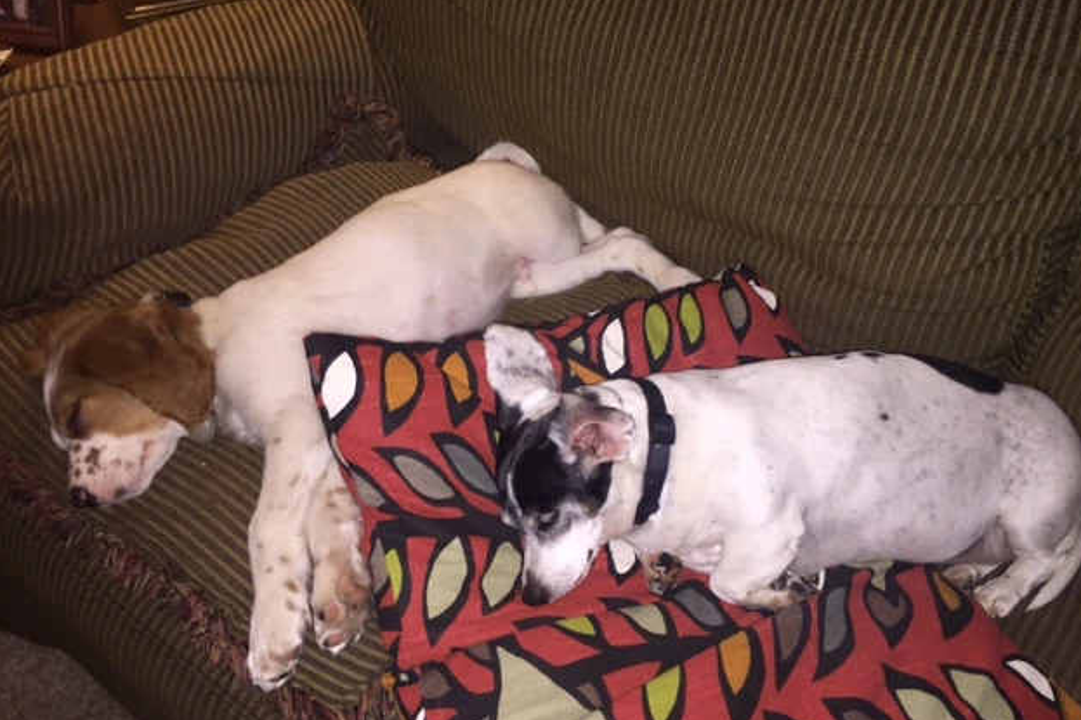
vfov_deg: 42.2
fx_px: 931
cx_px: 538
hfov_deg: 60.3
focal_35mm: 31
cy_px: 409
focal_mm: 4.15
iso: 80
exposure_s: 1/16
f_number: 2.2
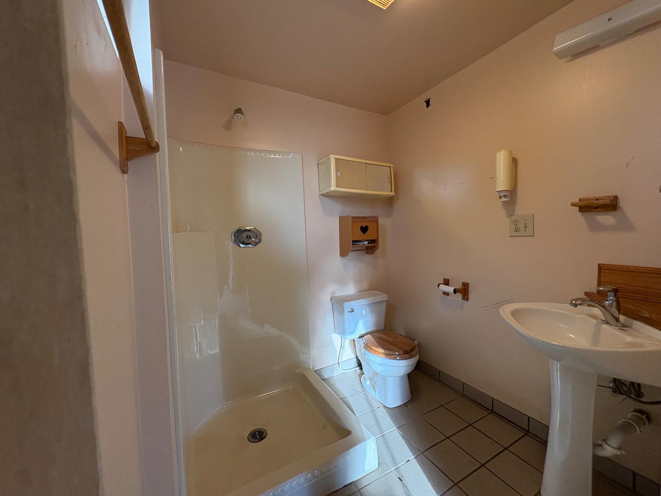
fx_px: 267
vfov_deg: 85.7
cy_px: 248
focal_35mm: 14
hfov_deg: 102.1
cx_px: 330
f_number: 2.2
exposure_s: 1/120
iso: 250
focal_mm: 2.22
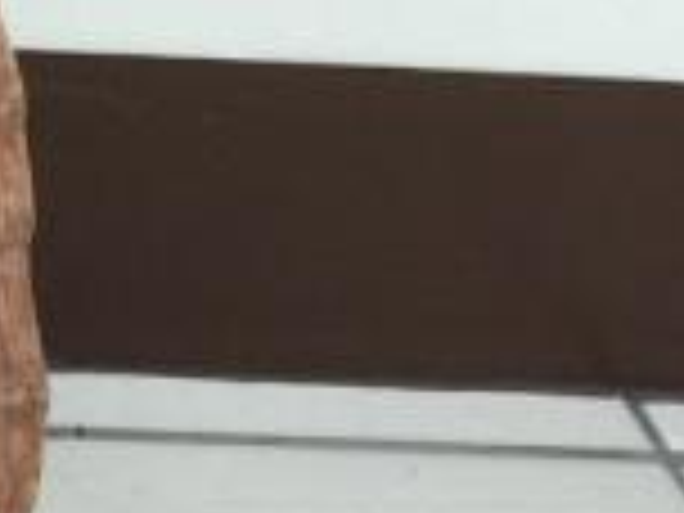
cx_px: -1598
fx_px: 3853
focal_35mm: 195
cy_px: 423
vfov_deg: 7.6
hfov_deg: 8.1
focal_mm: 4.15
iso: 40
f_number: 2.2
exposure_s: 1/30
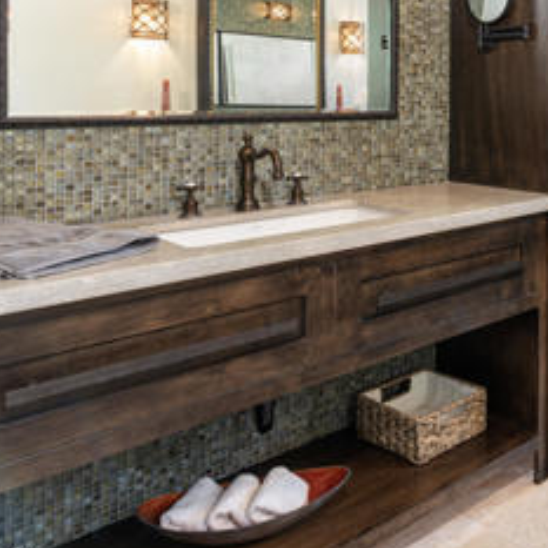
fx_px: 627
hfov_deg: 35.6
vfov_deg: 44.7
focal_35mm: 35
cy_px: 105
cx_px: 677
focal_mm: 15
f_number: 8
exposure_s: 1/2
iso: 200
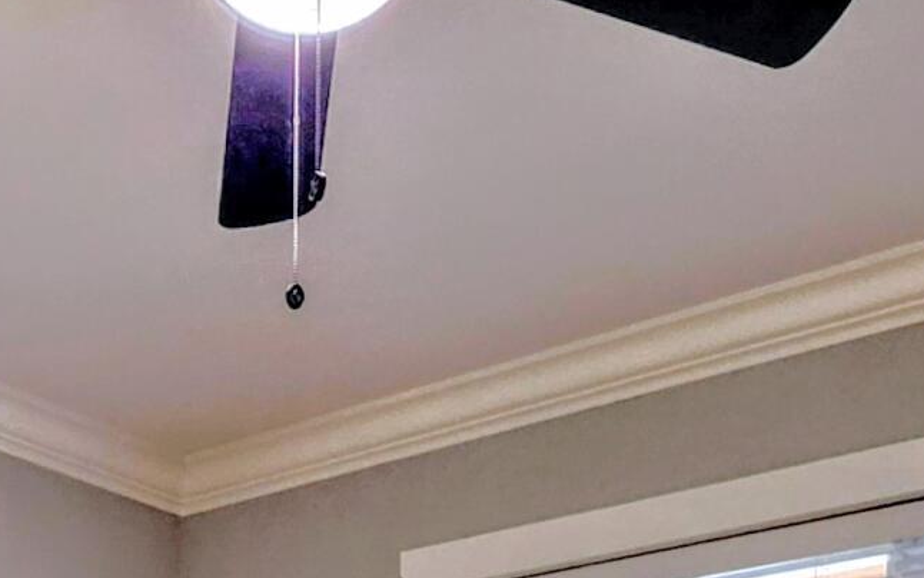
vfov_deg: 16.4
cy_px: 1091
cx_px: 230
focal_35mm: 64
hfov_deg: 31.4
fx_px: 1612
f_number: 1.9
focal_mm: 2.2
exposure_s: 1/60
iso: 200
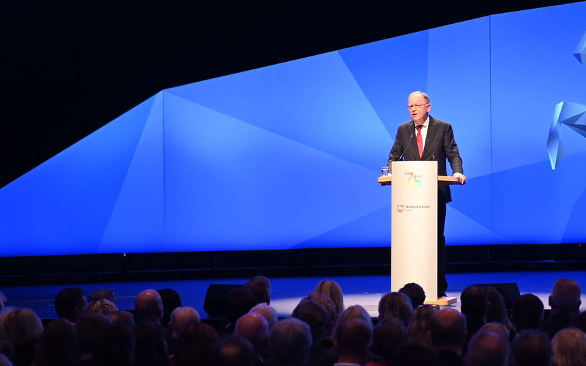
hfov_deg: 12.9
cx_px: 515
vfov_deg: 8.1
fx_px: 2571
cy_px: 136
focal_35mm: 161
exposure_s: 1/250
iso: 2000
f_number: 2.5
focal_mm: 85
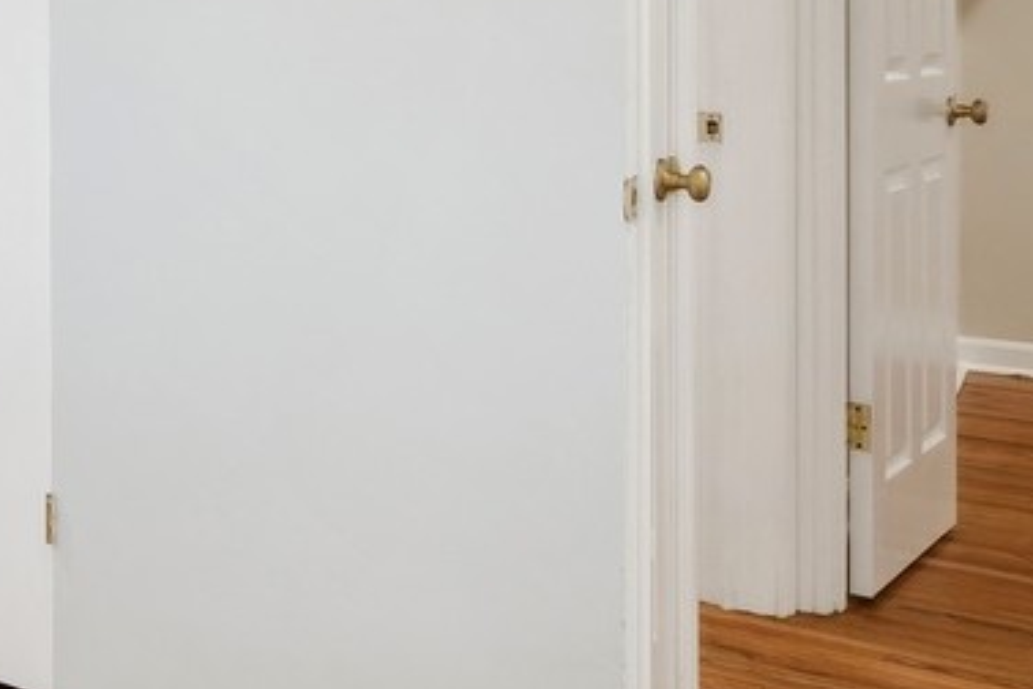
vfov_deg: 21.6
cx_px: -626
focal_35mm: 60
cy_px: -36
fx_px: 1722
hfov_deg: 24.0
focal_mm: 14
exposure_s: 1/4
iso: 200
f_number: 8
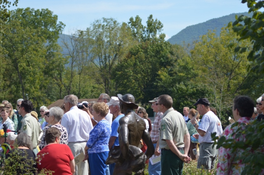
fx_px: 770
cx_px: 132
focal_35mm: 105
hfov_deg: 19.5
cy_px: 88
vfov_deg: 13.0
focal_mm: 70
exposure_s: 1/640
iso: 100
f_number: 4
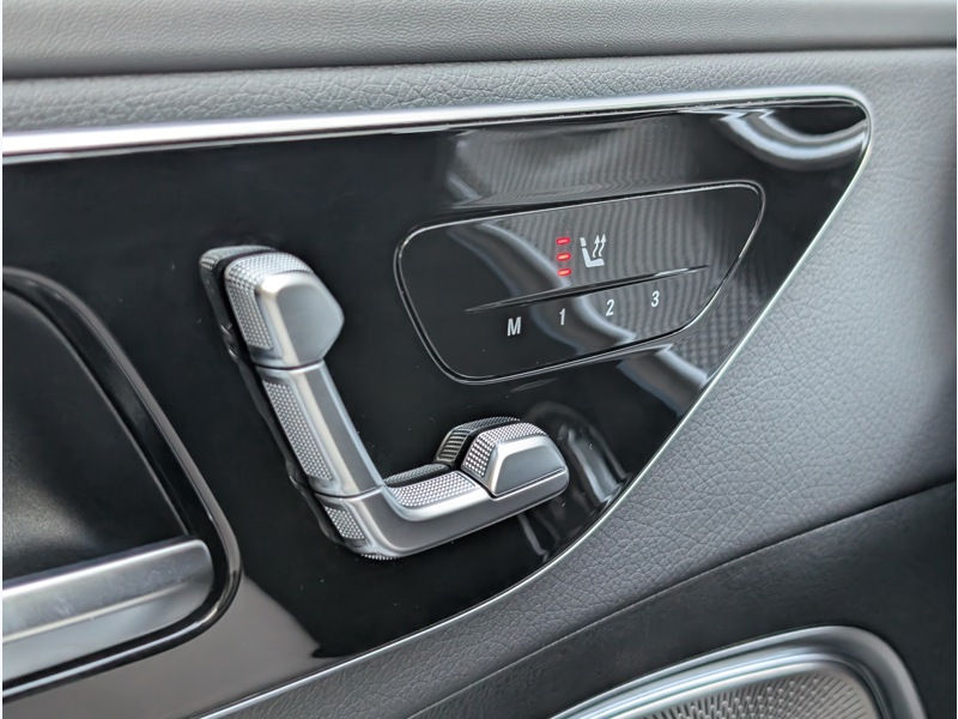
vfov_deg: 29.7
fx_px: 1356
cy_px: 360
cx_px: 479
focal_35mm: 49
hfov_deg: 38.9
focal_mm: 6.9
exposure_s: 1/116
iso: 297
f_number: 1.68
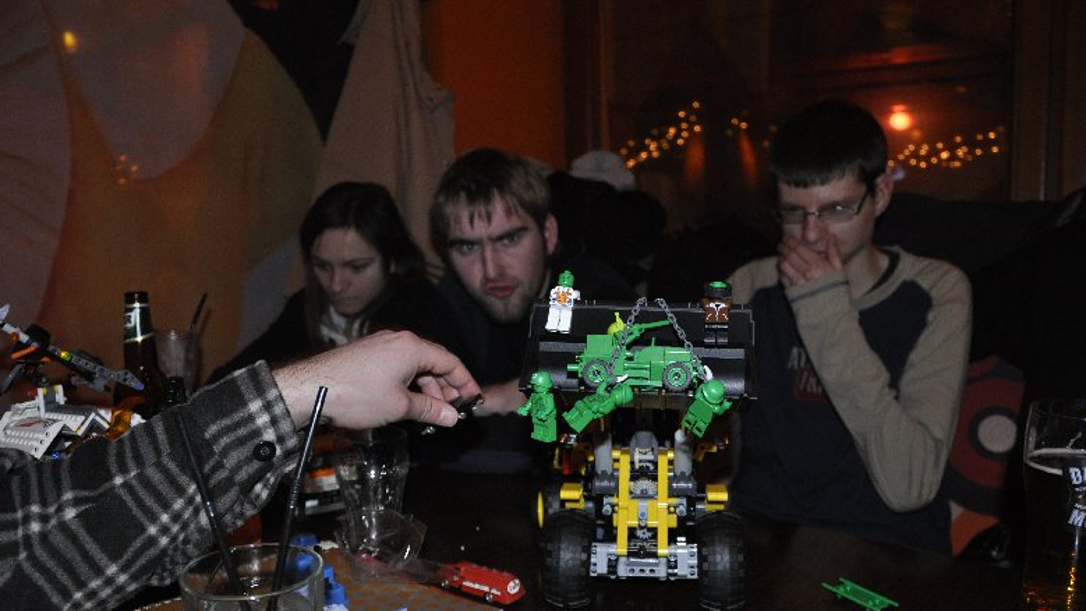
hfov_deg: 66.1
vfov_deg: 40.1
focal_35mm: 29
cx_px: 541
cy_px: 345
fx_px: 835
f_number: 4
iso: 800
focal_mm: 18
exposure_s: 1/60
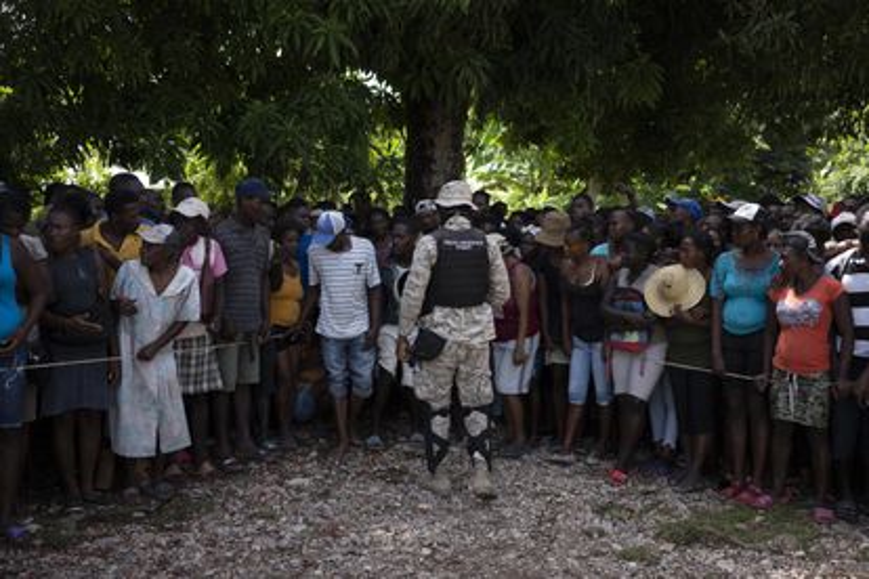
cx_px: 434
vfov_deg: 37.9
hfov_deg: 54.4
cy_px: 290
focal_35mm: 35
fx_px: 845
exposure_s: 1/3200
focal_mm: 35
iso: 400
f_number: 2.8
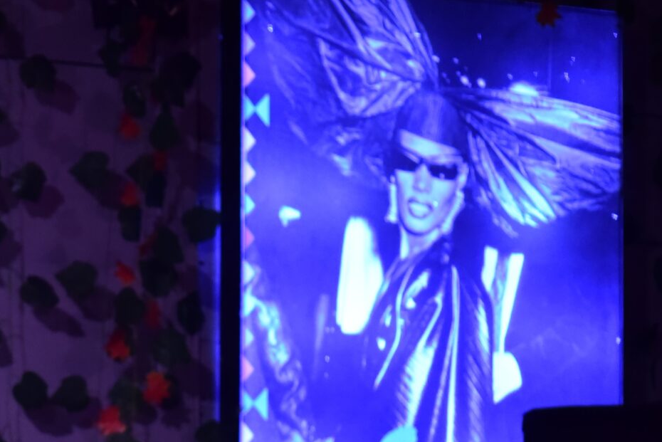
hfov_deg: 7.1
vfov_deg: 4.7
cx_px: -206
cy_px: 573
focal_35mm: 289
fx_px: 5317
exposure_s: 1/100
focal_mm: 105
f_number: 3.2
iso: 4000
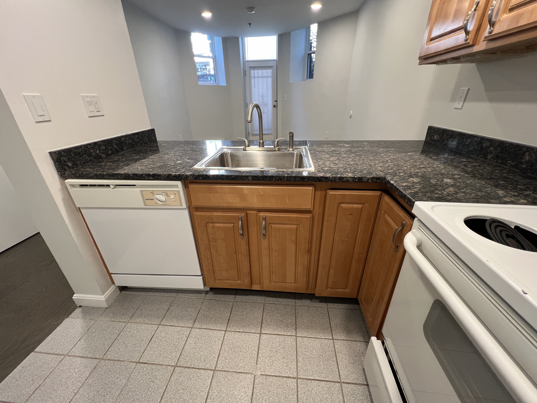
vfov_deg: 89.9
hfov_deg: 106.2
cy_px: 202
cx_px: 268
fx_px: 202
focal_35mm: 13
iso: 200
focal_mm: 1.57
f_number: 1.8
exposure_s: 1/60
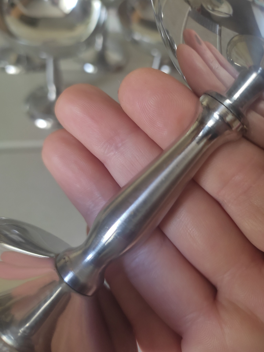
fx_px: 295
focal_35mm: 29
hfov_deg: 48.2
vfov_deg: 61.6
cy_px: 166
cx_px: 143
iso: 512
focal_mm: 4.74
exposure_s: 1/33
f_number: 1.79
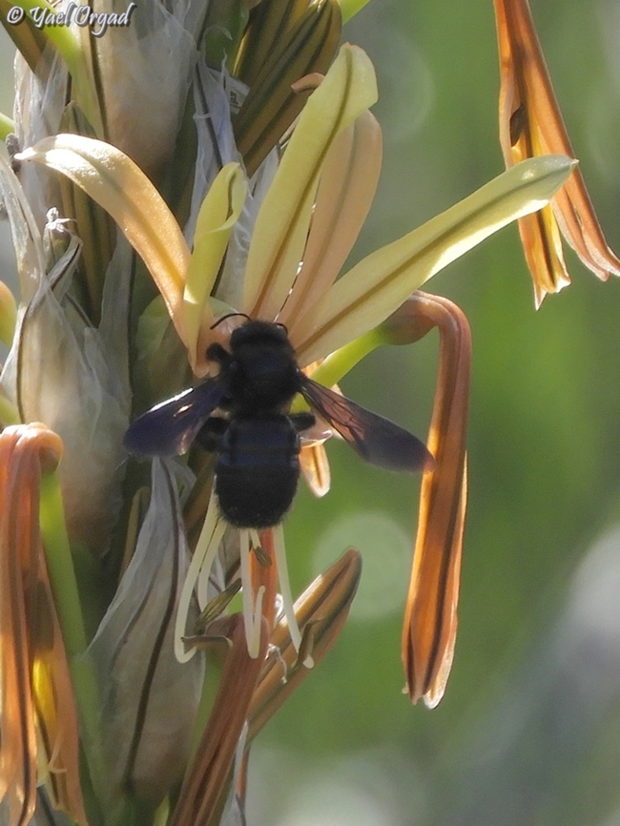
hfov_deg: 2.5
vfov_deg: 3.3
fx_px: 14322
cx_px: 310
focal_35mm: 600
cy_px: 413
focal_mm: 107.5
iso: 100
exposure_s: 1/400
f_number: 5.6
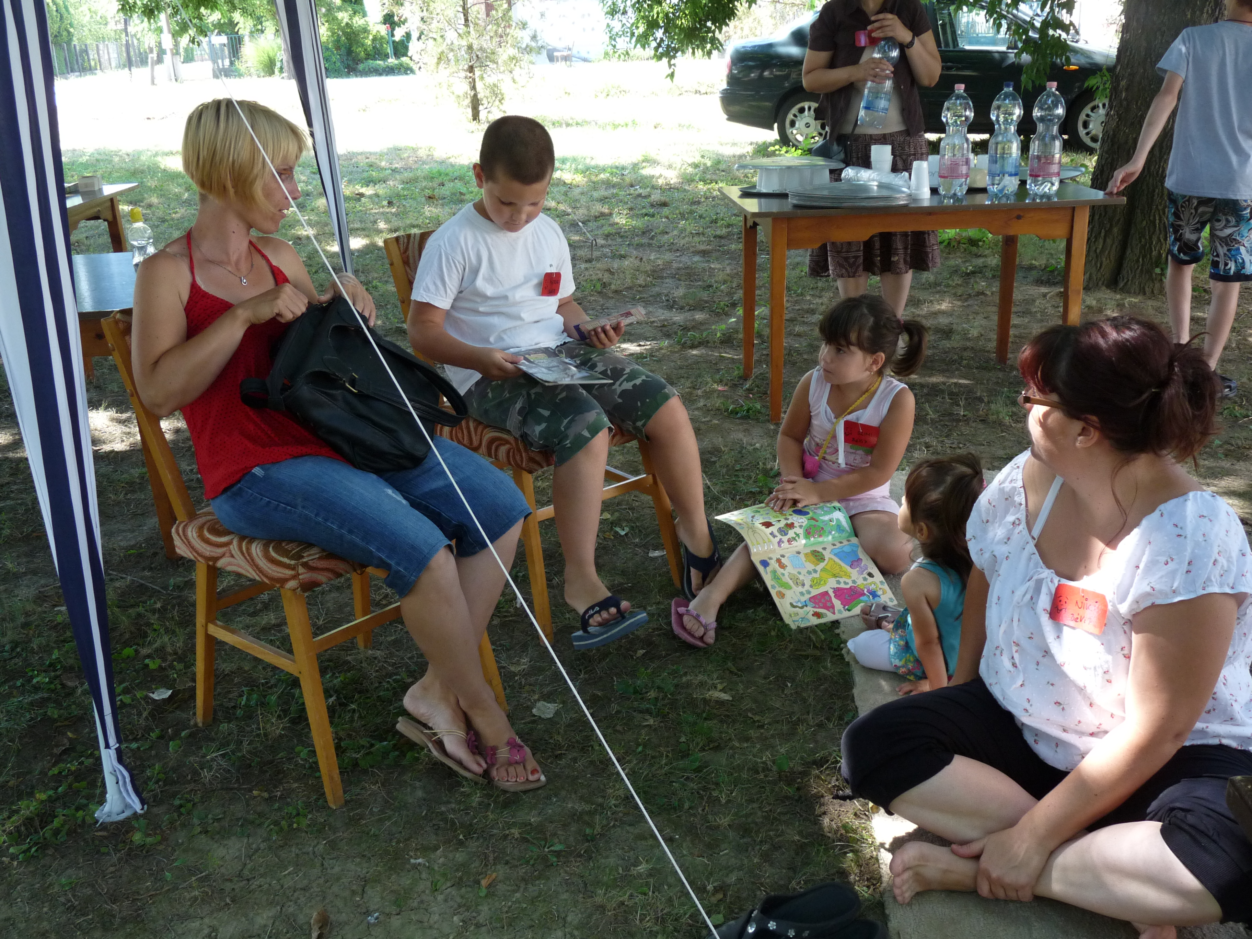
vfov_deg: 41.8
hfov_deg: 54.0
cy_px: 470
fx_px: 1230
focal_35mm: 34
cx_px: 626
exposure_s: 1/125
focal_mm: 6
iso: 200
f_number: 3
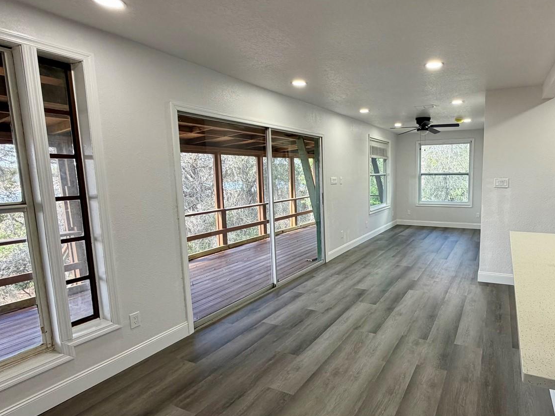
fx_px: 321
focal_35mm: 20
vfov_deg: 66.0
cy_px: 212
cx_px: 370
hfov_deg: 79.1
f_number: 2.2
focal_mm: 2.22
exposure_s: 1/121
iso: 160
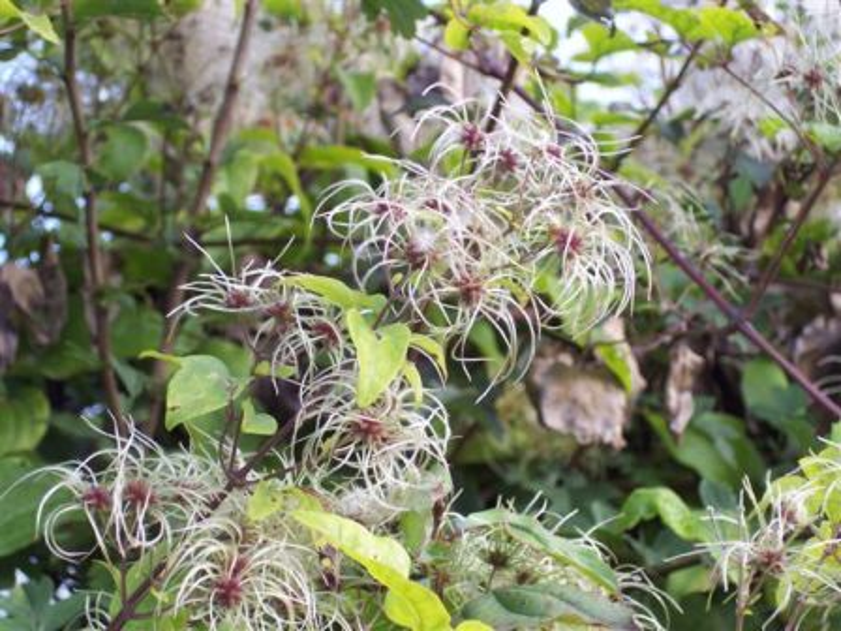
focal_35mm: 114
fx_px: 2770
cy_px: 316
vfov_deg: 13.0
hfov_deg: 17.3
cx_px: 420
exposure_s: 1/180
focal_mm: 24
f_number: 4.8
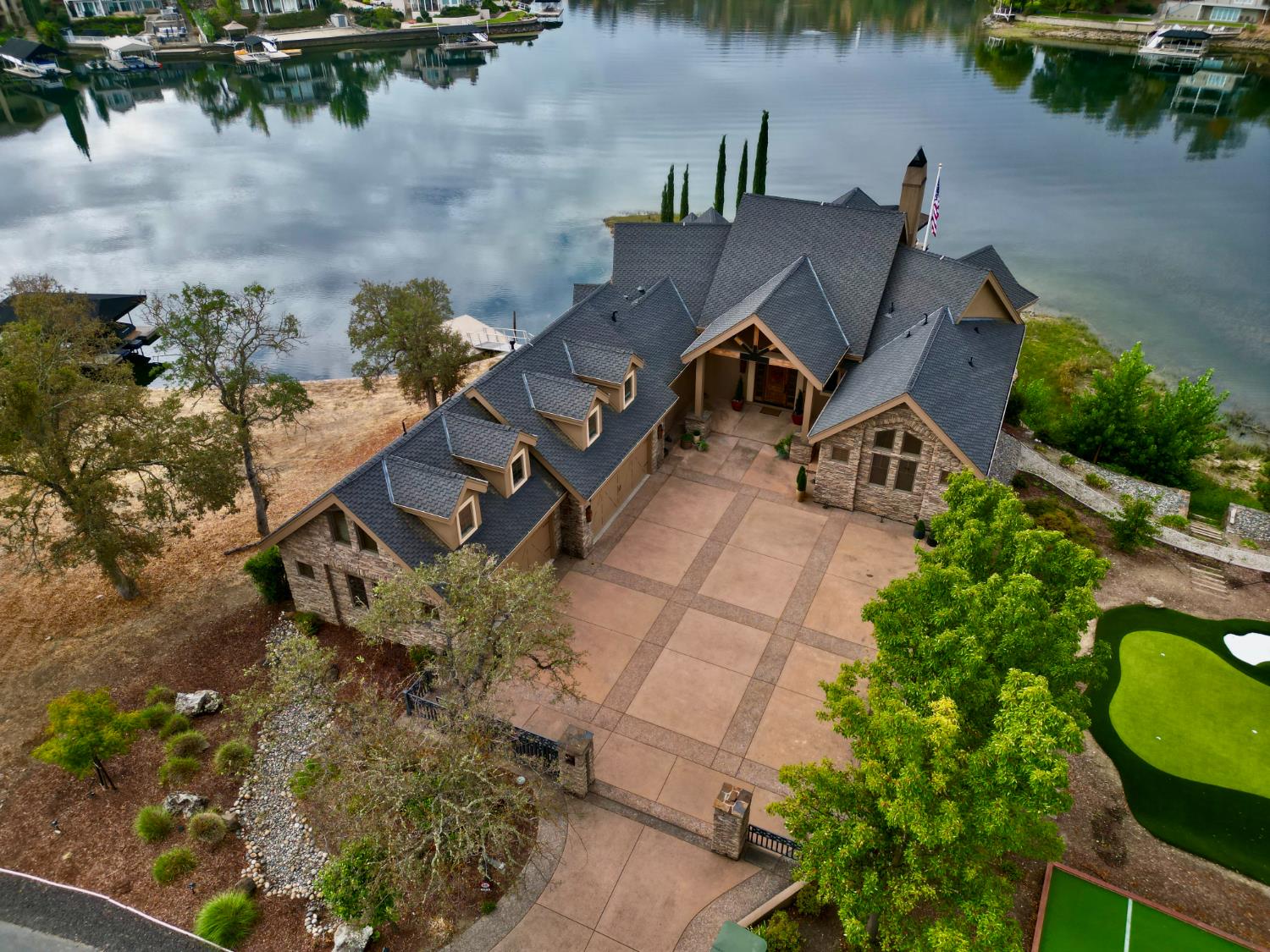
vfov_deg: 56.8
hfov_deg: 71.6
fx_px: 881
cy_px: 476
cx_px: 635
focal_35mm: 24
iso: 130
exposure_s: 1/1250
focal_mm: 6.72
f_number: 1.7
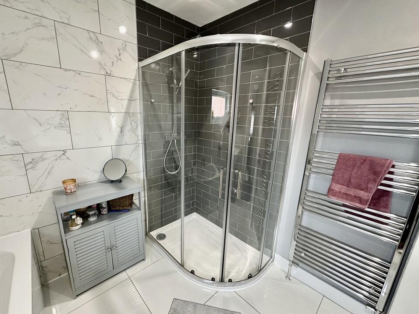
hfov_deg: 98.0
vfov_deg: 81.7
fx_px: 182
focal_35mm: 15
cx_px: 195
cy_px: 162
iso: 200
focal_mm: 2.22
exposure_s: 1/50
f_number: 2.2
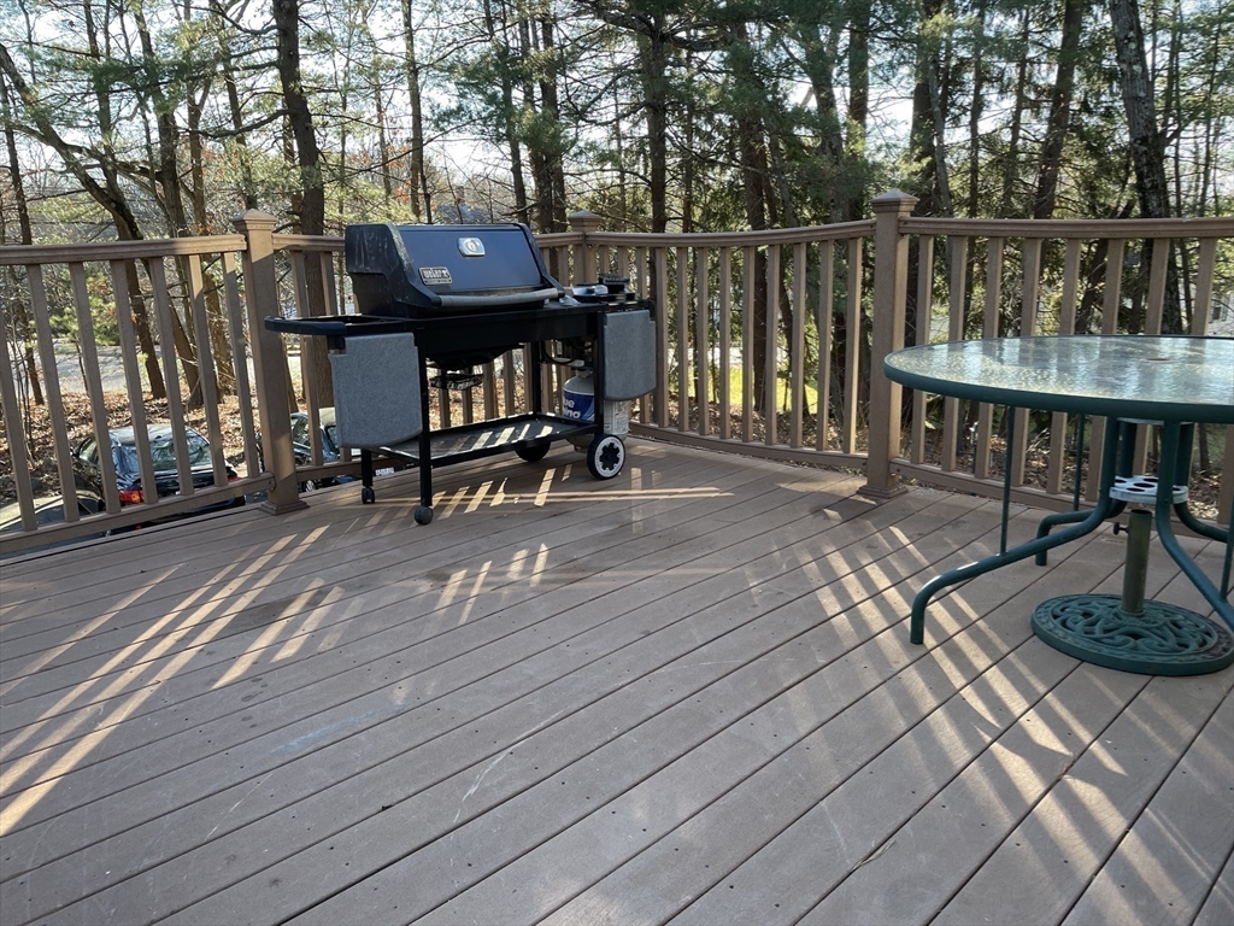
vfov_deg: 53.1
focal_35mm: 26
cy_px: 463
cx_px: 617
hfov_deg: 67.3
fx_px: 927
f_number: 1.6
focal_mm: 4.2
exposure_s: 1/169
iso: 32
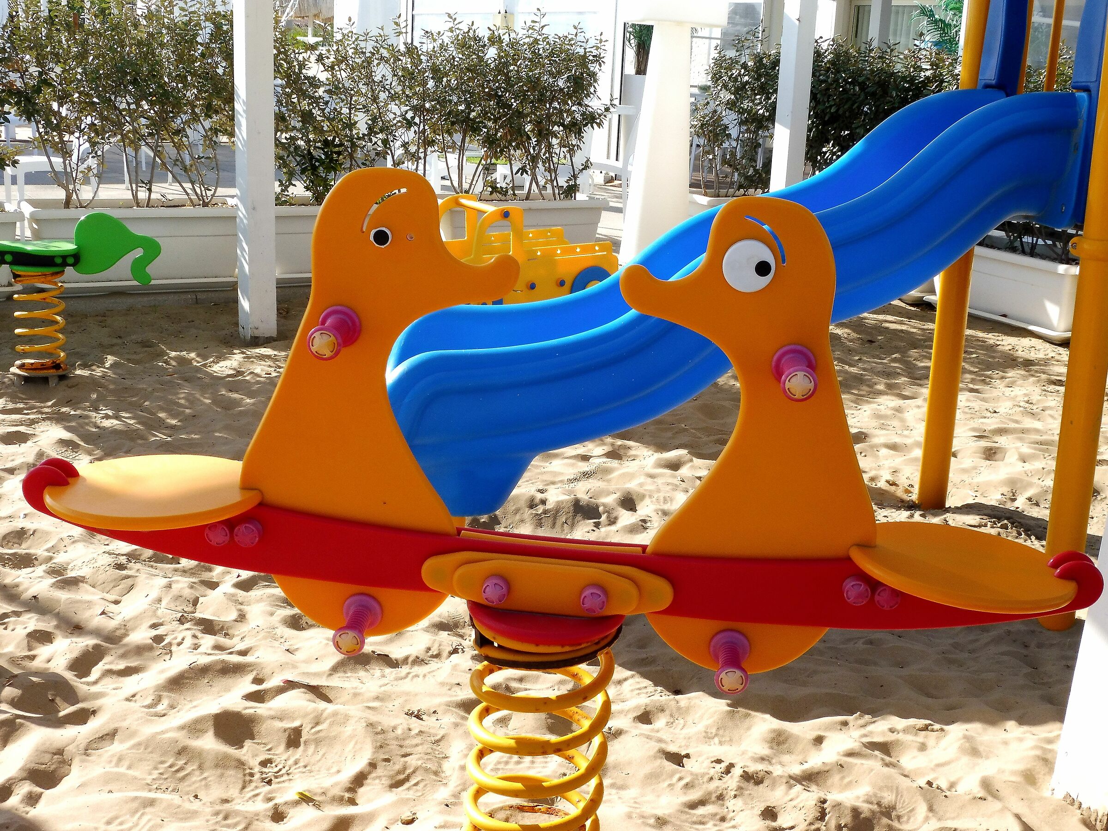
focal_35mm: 41
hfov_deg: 45.8
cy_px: 416
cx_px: 554
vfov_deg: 35.1
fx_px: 1312
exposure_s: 1/250
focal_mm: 7.4
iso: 100
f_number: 5.6
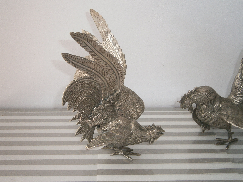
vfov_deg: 30.9
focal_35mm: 47
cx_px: 122
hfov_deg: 40.4
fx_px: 330
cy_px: 91
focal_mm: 8.3
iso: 125
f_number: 3.4
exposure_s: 1/40
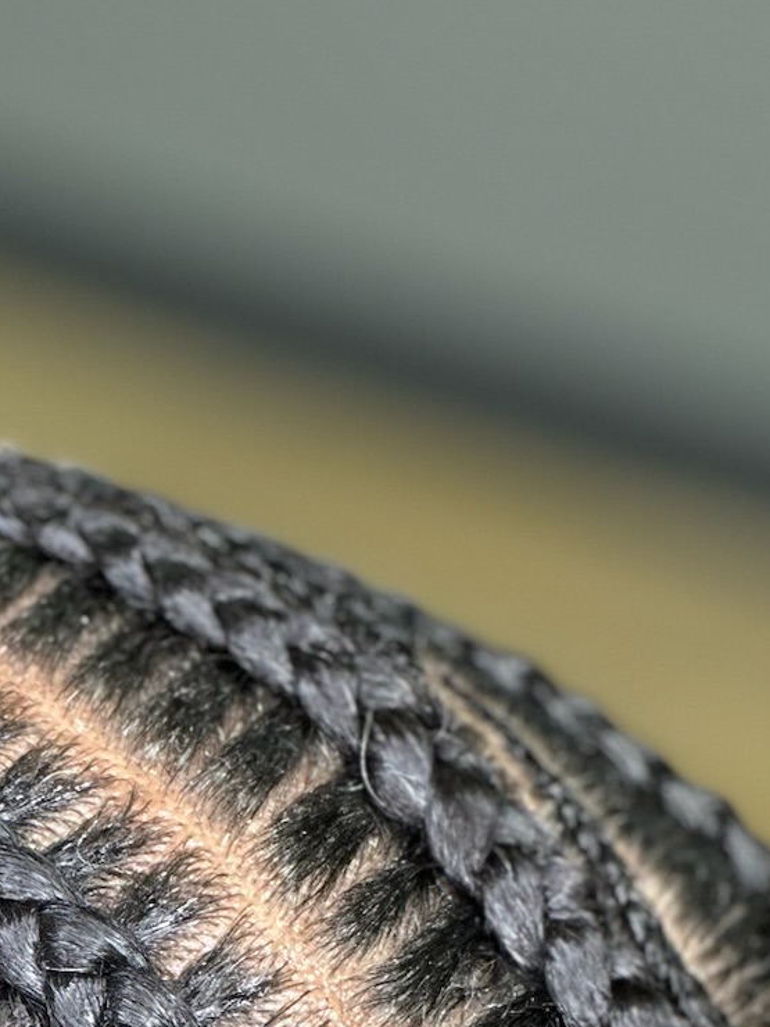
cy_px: 1303
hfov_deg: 7.0
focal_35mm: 213
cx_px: 121
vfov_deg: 9.1
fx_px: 6317
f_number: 2.8
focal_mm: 9
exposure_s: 1/120
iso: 200
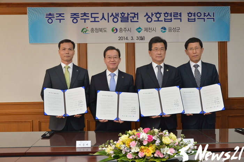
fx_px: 237
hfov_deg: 54.5
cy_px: 81
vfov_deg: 37.8
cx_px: 122
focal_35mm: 35
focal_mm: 35
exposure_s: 1/250
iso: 4000
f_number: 5.6
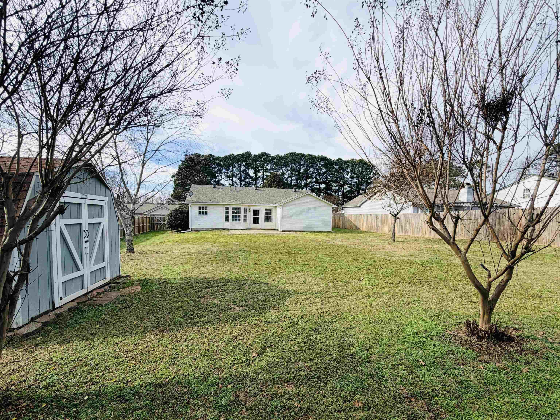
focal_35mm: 14
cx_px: 280
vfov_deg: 85.7
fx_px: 226
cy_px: 210
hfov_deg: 102.1
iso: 25
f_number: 2.2
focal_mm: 2.22
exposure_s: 1/770
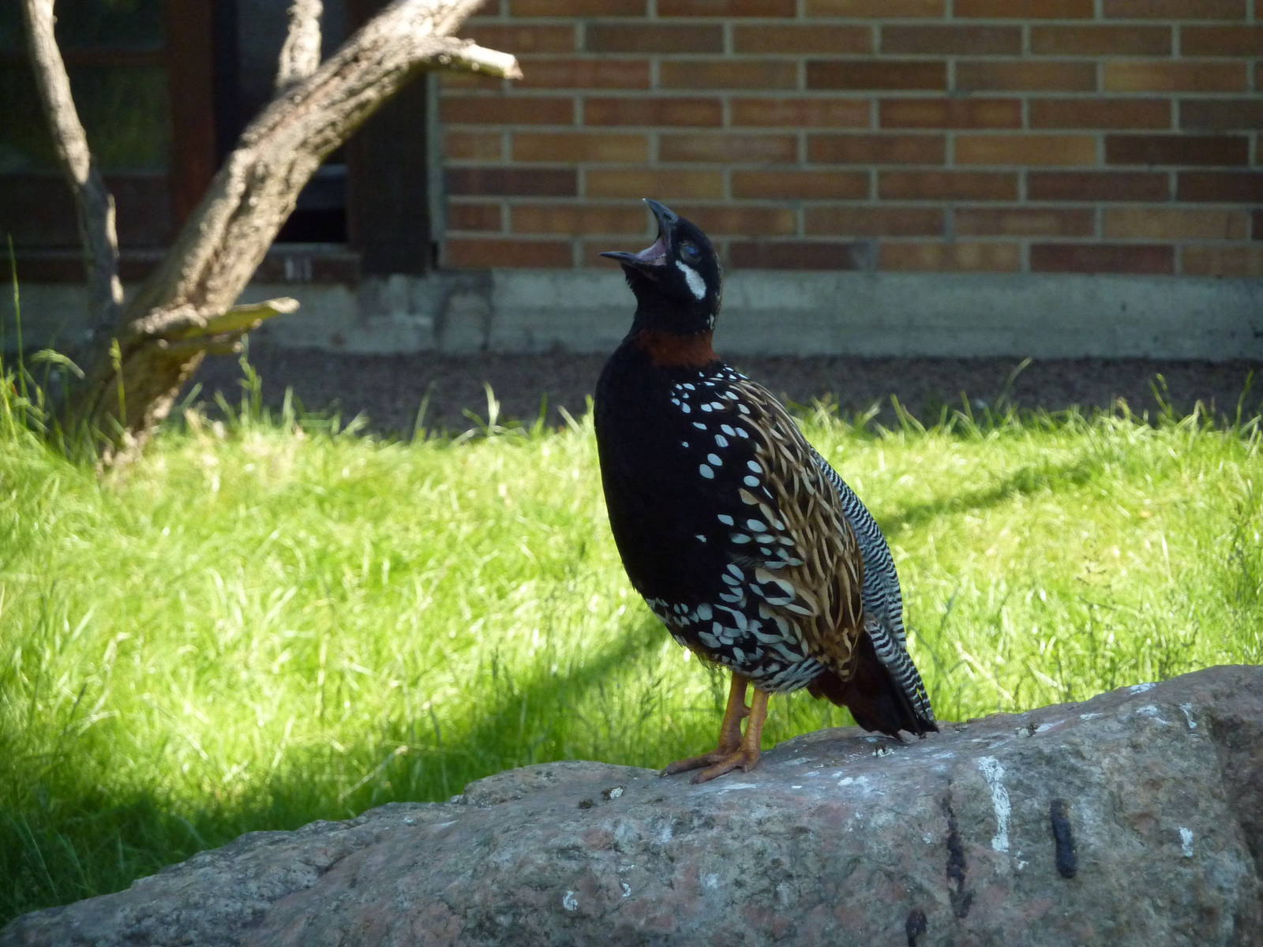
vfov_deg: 10.1
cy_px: 474
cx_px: 632
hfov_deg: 13.4
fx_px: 5363
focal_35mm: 147
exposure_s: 1/320
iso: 320
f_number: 4.5
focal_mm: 24.1
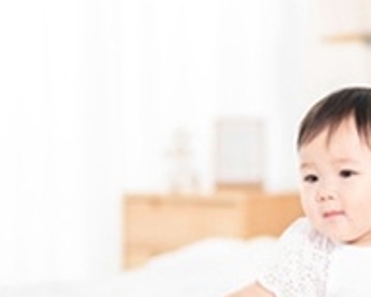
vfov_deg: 14.9
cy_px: 202
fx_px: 1132
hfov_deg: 18.3
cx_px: 328
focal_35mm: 103
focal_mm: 50
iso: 200
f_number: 1.4
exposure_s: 1/800
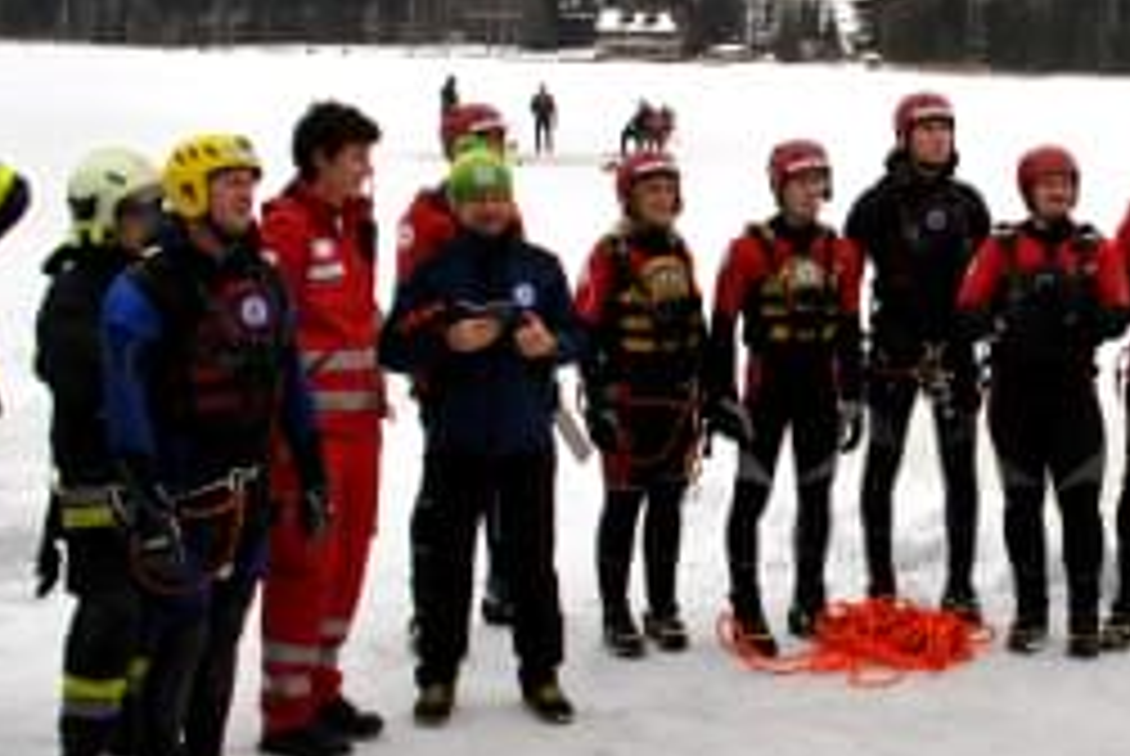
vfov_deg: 19.5
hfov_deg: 27.8
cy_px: 281
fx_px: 2200
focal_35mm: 70
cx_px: 1013
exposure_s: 1/200
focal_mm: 18
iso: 100
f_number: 7.1
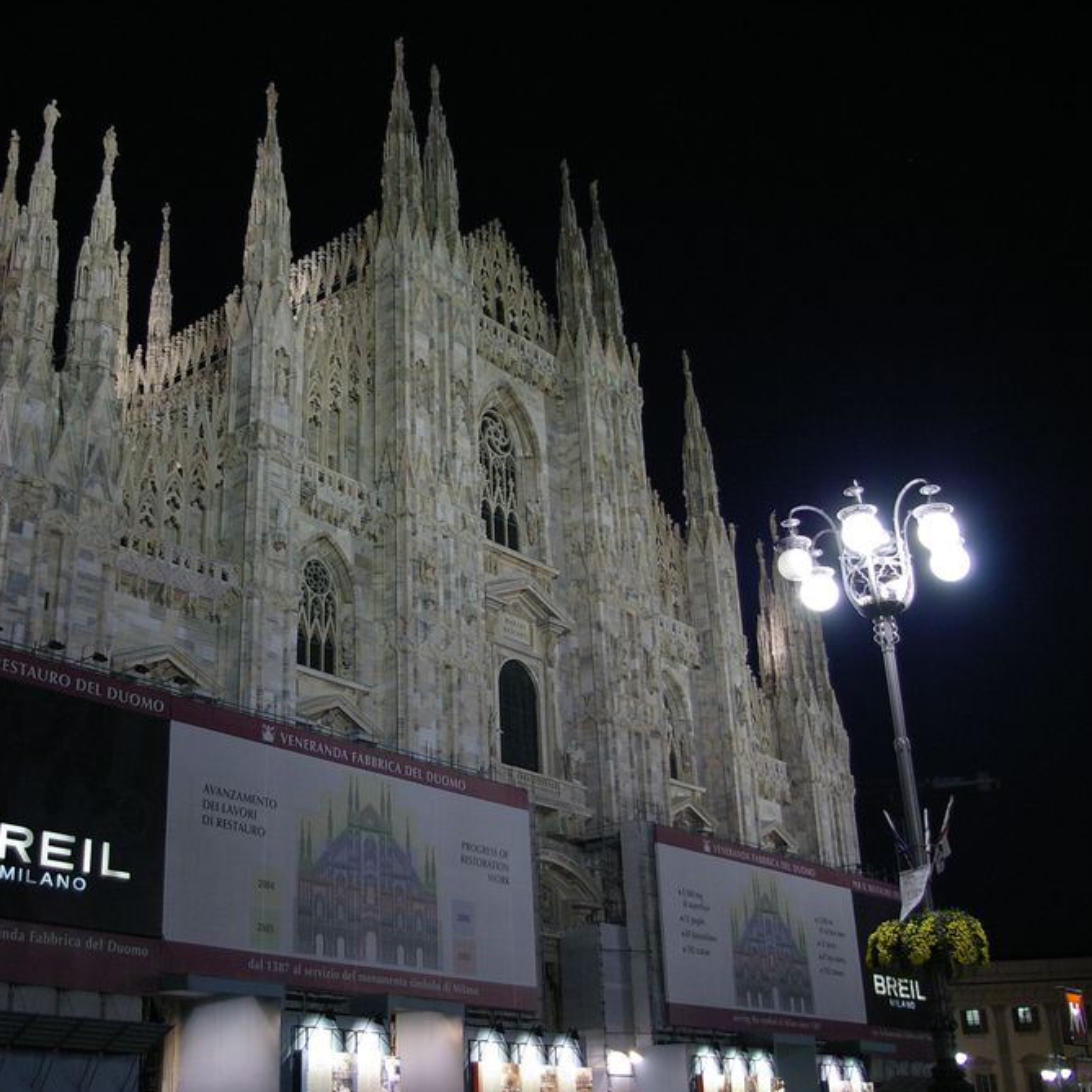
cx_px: 384
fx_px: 1392
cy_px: 547
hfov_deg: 42.4
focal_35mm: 39
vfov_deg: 42.8
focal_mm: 20
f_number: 4
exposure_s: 1/30
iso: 800
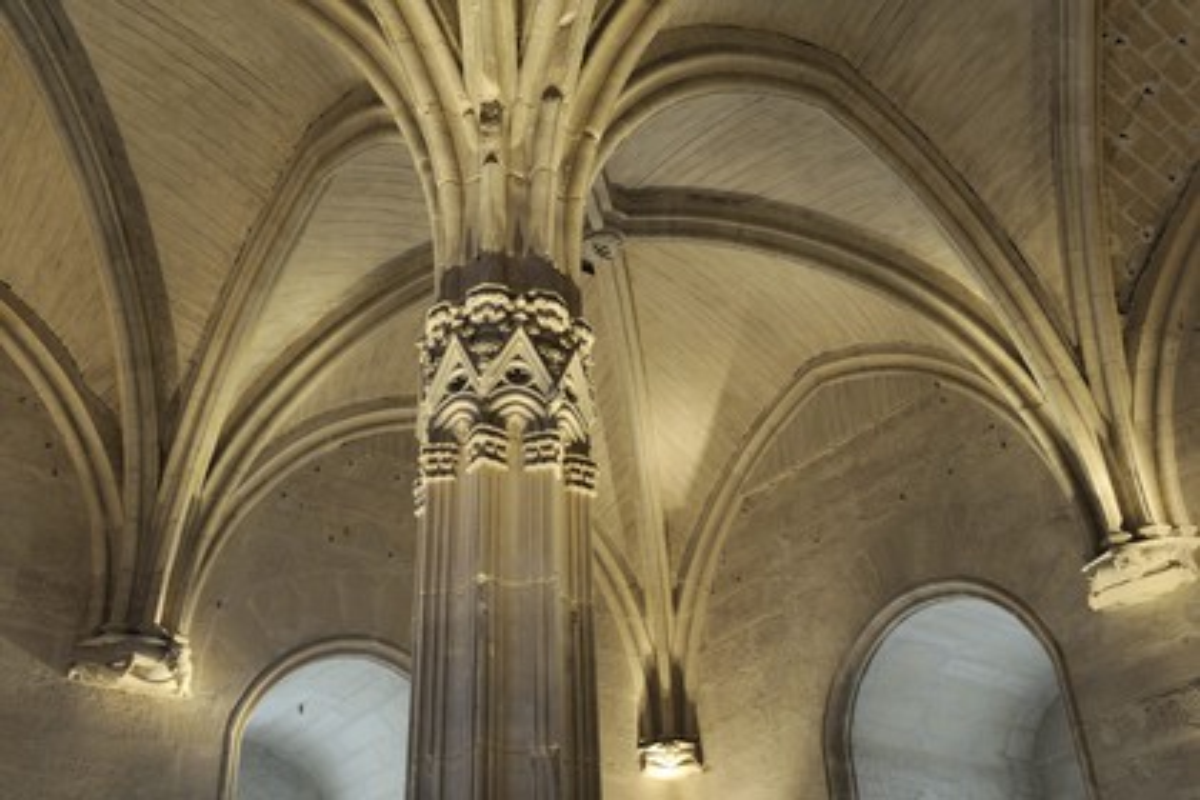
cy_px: 400
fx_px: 1167
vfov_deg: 37.9
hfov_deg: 54.4
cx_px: 600
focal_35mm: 35
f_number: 14
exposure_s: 5
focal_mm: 35
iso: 200
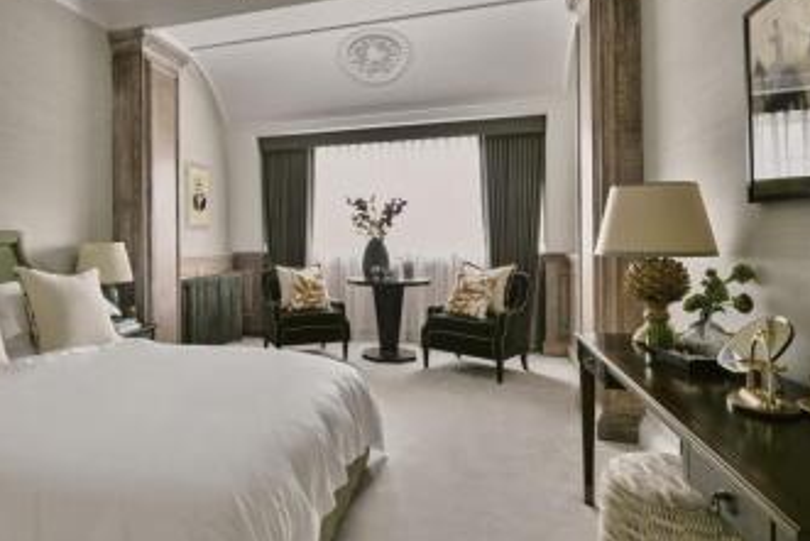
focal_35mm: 23
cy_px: 234
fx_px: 518
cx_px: 286
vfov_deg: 55.0
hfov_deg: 74.3
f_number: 11
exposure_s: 2.5
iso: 100
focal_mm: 16
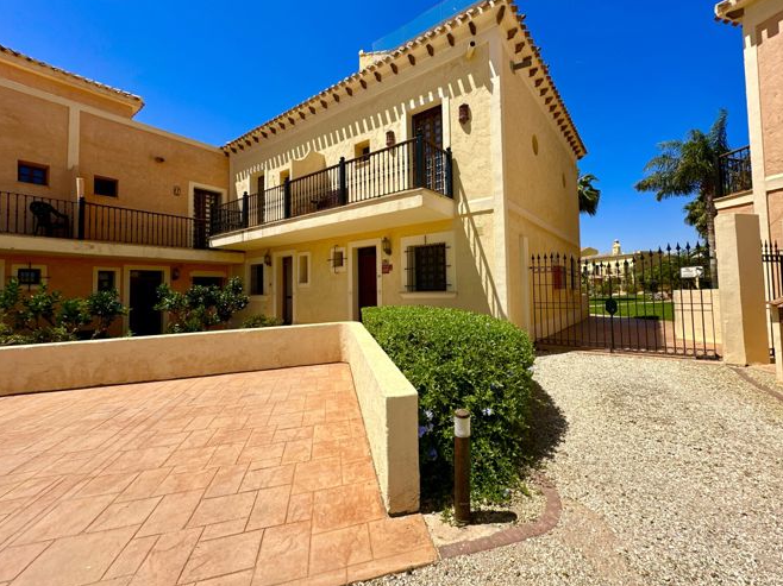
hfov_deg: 98.1
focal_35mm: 15
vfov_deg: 81.6
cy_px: 276
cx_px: 415
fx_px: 339
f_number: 2.2
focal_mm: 2.22
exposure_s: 1/3040
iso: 50
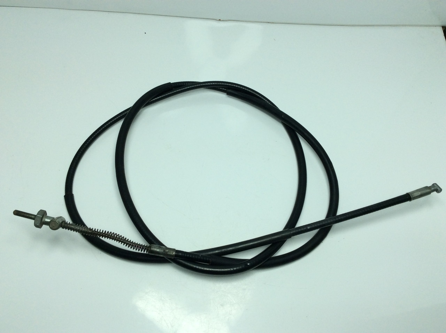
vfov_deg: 44.1
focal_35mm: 32
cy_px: 166
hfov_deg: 56.9
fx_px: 412
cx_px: 223
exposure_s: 1/578
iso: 32
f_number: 2.4
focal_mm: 3.3
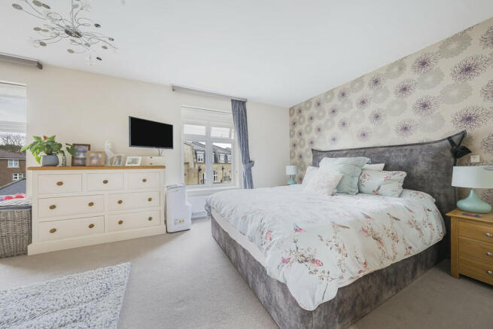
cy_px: 164
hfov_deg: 112.6
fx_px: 164
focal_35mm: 12
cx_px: 246
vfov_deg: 90.0
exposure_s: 1/2.5
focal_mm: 12
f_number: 9
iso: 320
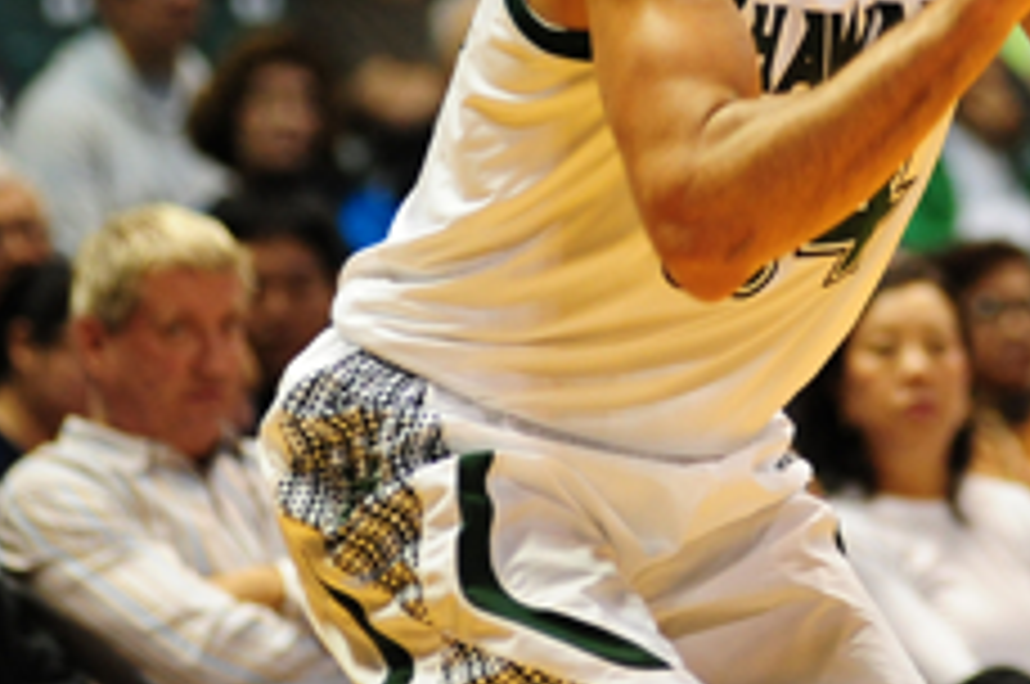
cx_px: 913
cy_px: 27
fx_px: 11600
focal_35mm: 406
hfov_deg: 5.1
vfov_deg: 3.4
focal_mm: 145
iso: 3200
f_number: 2.8
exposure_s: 1/800
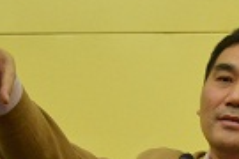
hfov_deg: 7.4
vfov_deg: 4.9
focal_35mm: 277
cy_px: 196
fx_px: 1839
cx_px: 241
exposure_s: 1/40
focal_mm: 50
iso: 2200
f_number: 5.6
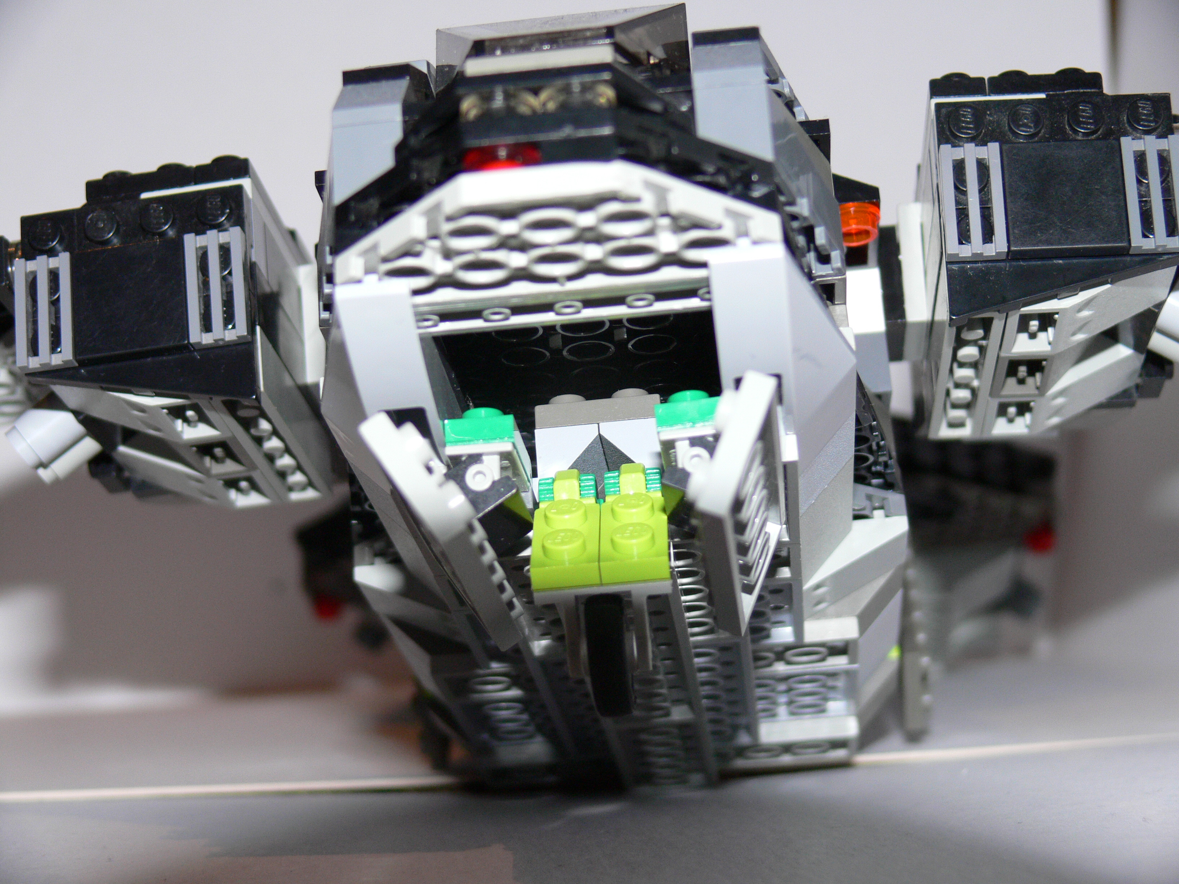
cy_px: 442
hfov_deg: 27.4
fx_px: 2418
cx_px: 590
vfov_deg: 20.7
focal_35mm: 71
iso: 100
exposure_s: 1/30
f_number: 3.2
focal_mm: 14.9
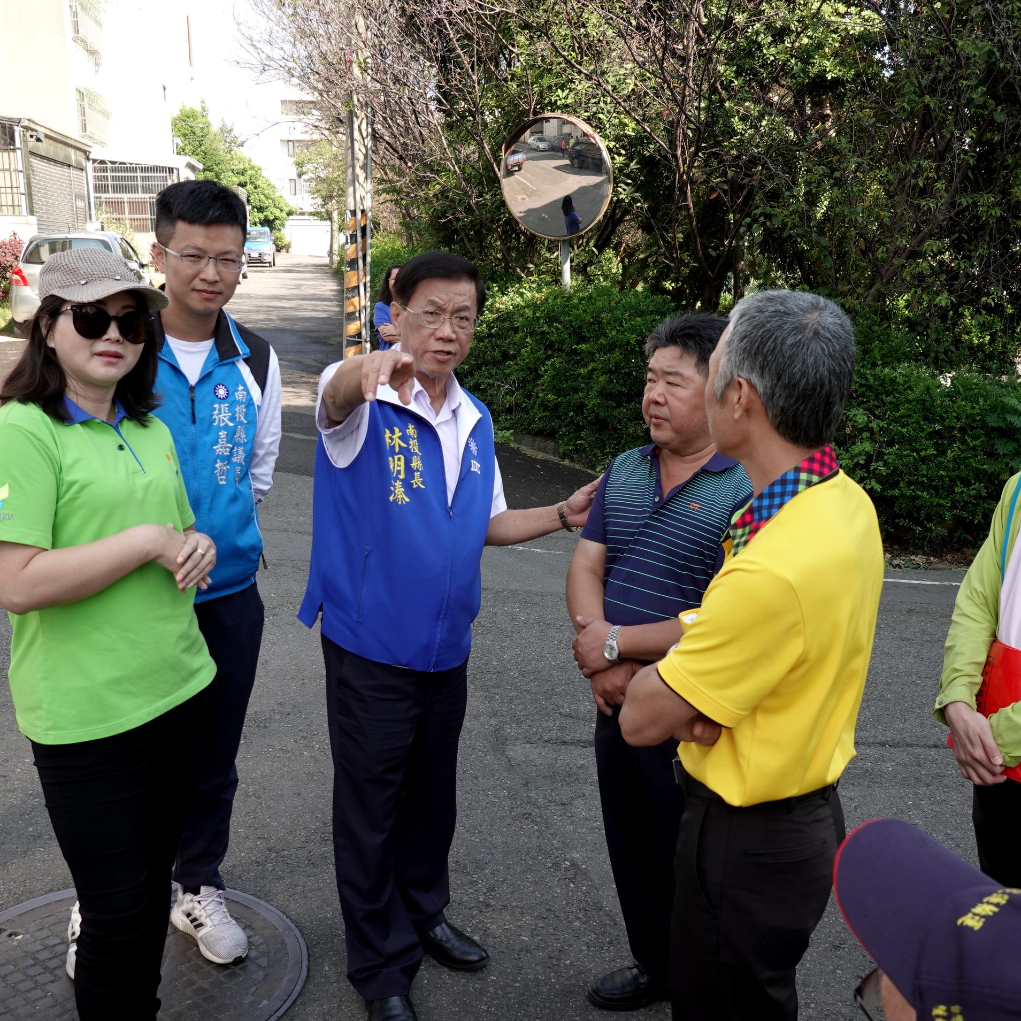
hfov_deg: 46.0
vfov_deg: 46.0
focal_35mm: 36
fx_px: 1201
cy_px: 509
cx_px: 572
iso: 100
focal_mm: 10.6
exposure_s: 1/250
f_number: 3.2
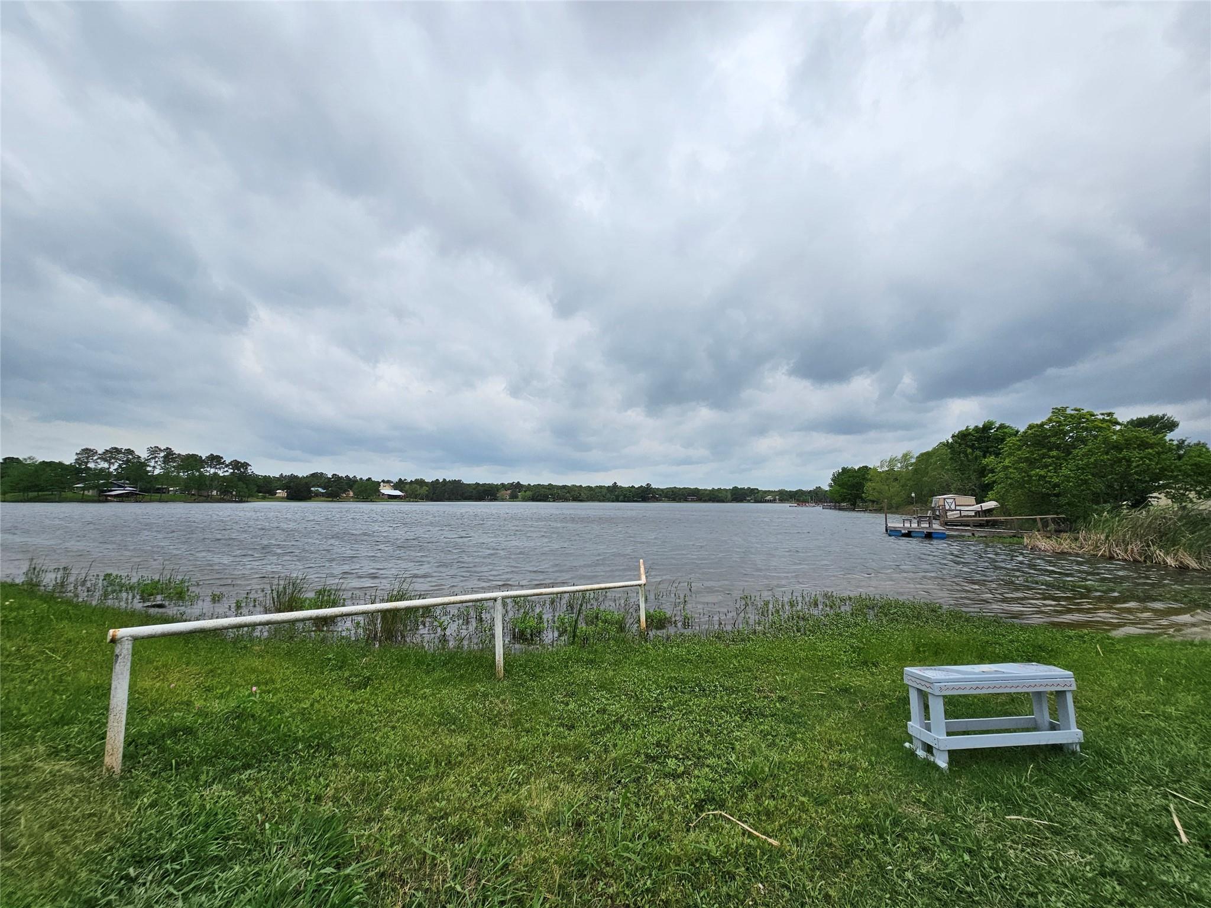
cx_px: 606
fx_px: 455
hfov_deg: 106.2
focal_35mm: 13
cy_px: 454
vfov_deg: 89.9
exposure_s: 1/1391
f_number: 2.2
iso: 50
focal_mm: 2.2
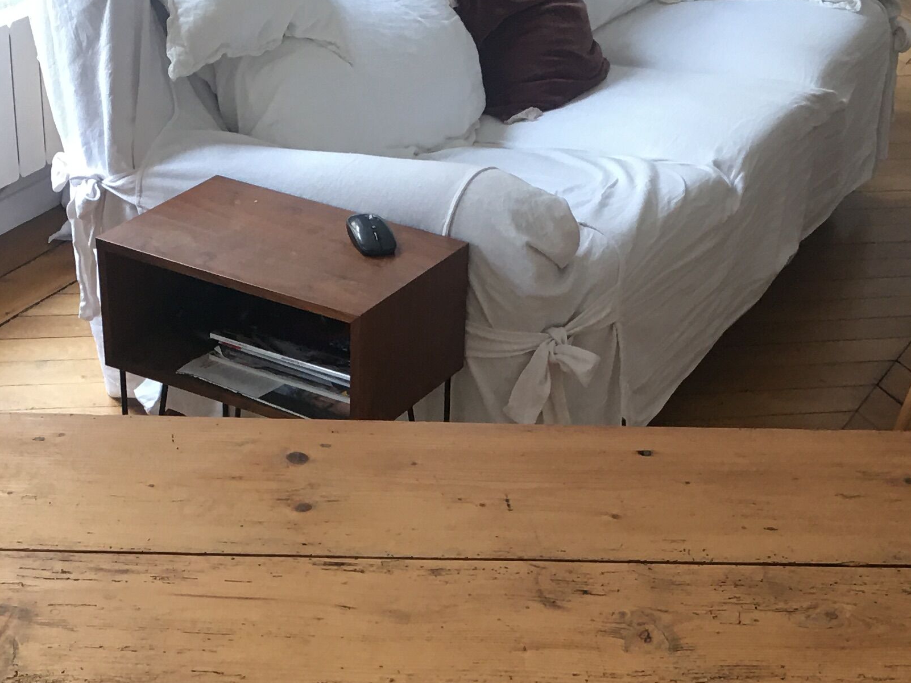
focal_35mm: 73
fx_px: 1921
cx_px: 454
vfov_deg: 19.5
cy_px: 710
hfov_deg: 26.7
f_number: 2.2
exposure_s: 1/17
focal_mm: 4.15
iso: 40
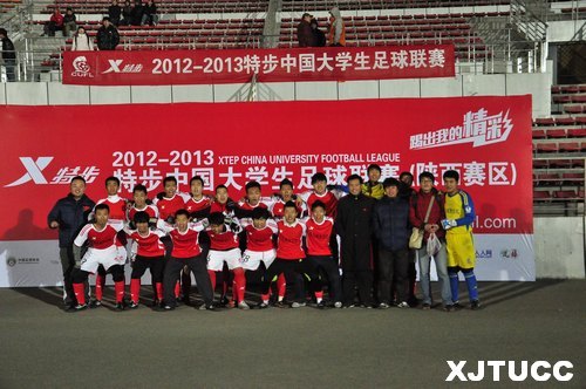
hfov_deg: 43.7
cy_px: 194
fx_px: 732
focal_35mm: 45
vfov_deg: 29.8
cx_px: 293
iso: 2500
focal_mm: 30
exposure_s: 1/160
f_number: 4.2
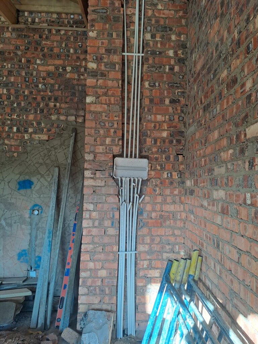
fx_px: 248
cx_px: 129
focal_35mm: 25
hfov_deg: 54.9
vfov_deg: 69.4
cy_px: 172
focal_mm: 4.65
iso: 64
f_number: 1.8
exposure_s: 1/100
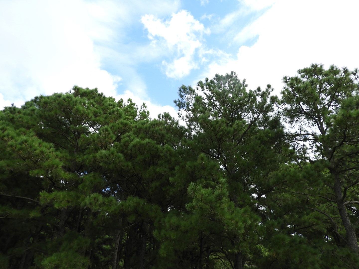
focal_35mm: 24
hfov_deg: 71.6
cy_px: 134
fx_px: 249
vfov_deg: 56.8
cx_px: 180
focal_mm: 4.3
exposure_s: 1/500
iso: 100
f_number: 3.3
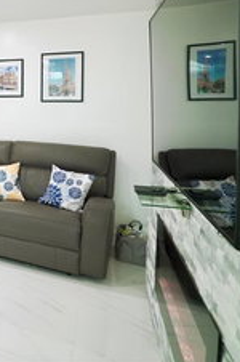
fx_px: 341
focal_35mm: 34
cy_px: 107
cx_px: -89
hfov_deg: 29.4
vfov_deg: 54.2
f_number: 4
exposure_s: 1/125
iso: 1600
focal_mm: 16
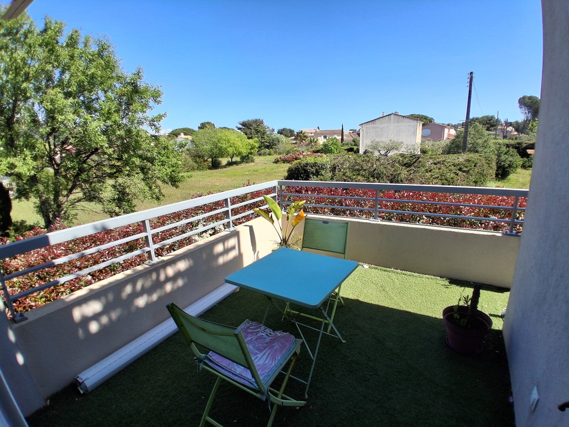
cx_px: 284
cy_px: 214
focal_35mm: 17
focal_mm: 1.4
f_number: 2.2
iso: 50
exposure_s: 1/1059
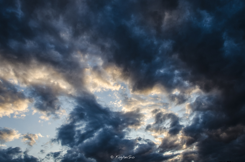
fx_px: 204
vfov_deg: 43.4
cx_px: 122
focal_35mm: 30
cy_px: 81
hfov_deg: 62.0
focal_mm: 20
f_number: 5.6
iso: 100
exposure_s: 1/180
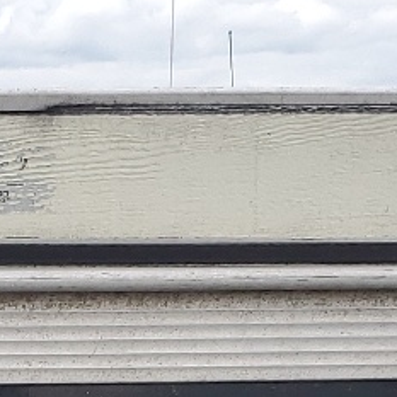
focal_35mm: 158
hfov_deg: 10.9
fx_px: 2050
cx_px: -39
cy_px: 895
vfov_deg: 9.9
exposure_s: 1/1250
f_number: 1.5
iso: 50
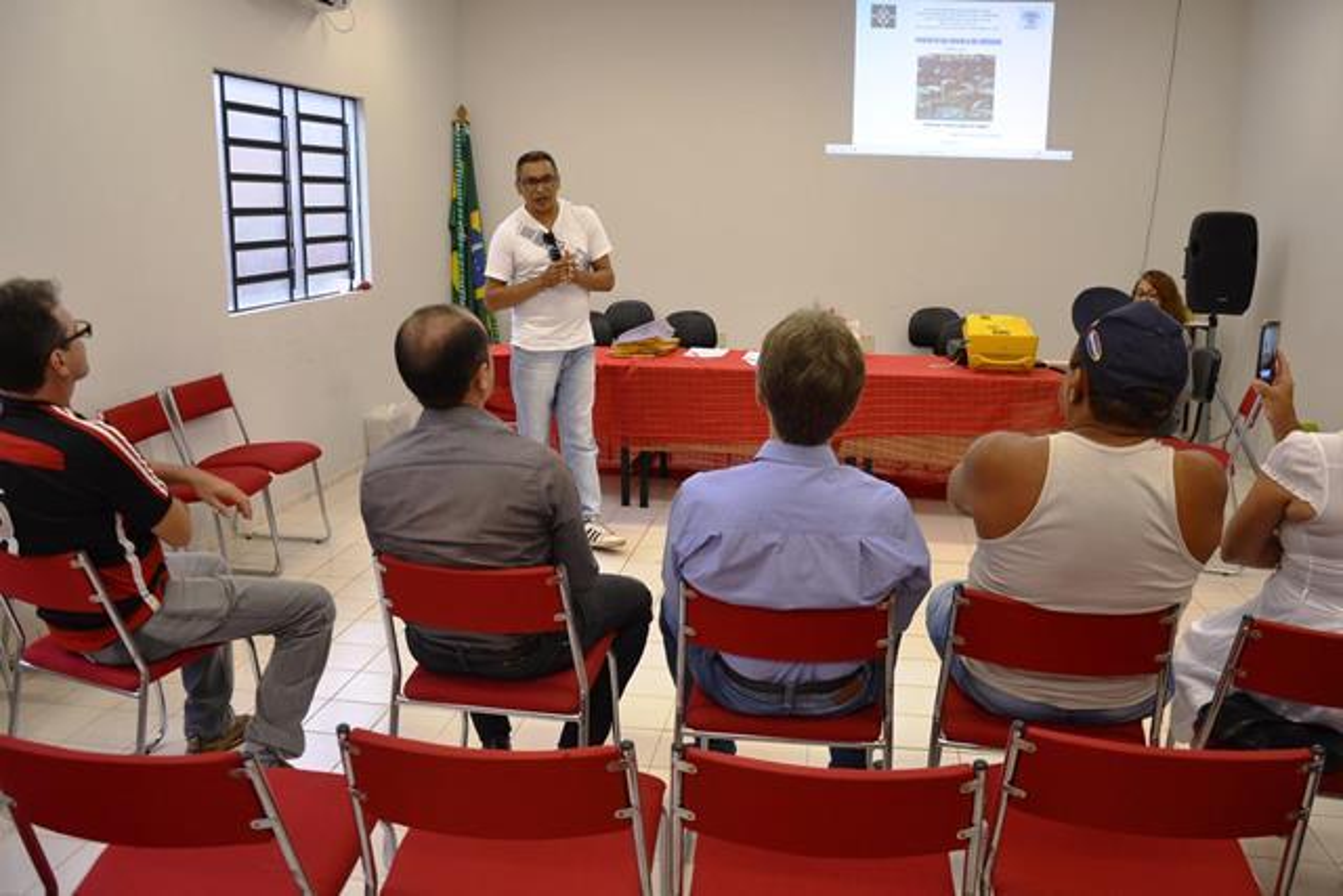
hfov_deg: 67.4
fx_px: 1007
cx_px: 672
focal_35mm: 27
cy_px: 448
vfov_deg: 48.0
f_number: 4
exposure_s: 1/60
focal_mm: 18
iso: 400
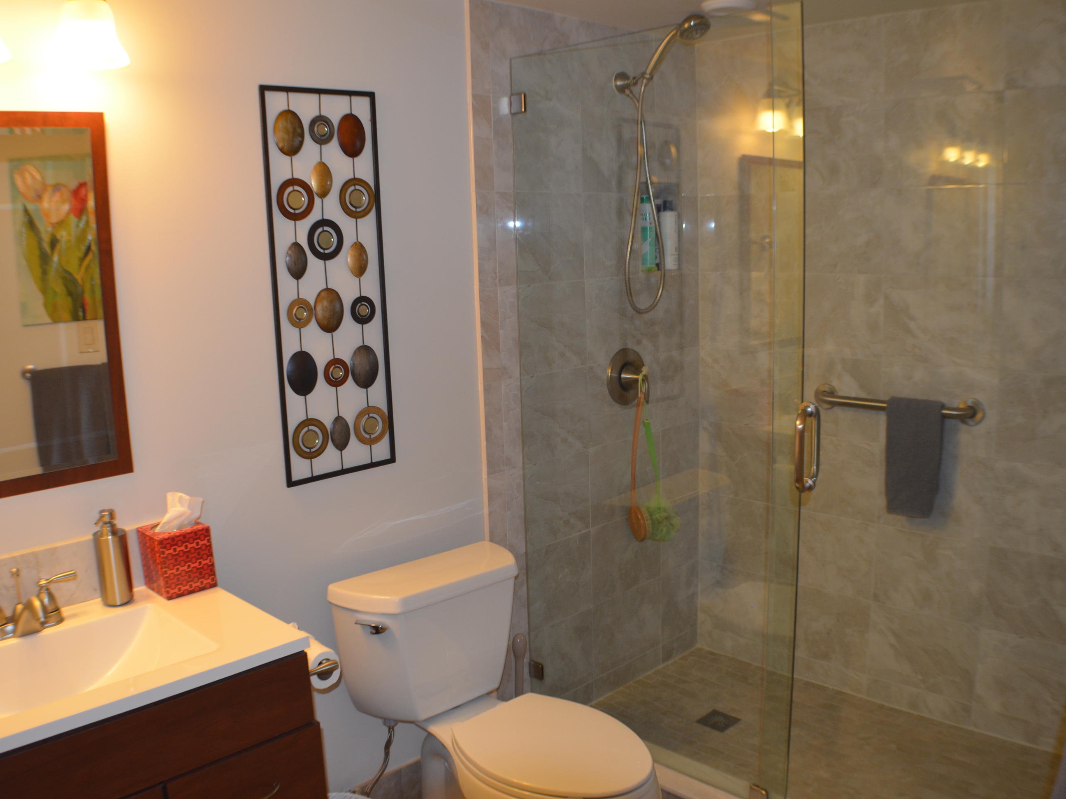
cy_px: 398
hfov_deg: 46.8
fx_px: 1232
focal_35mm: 40
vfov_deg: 36.0
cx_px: 520
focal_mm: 24
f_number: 4
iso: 400
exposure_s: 1/60
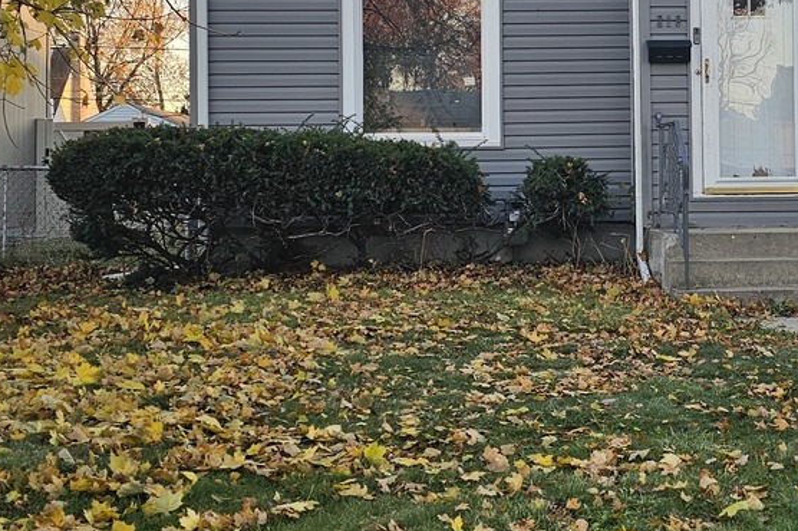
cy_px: 118
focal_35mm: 62
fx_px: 1373
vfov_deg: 21.6
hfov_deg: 31.6
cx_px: 627
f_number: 1.7
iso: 50
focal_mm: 6.3
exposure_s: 1/207
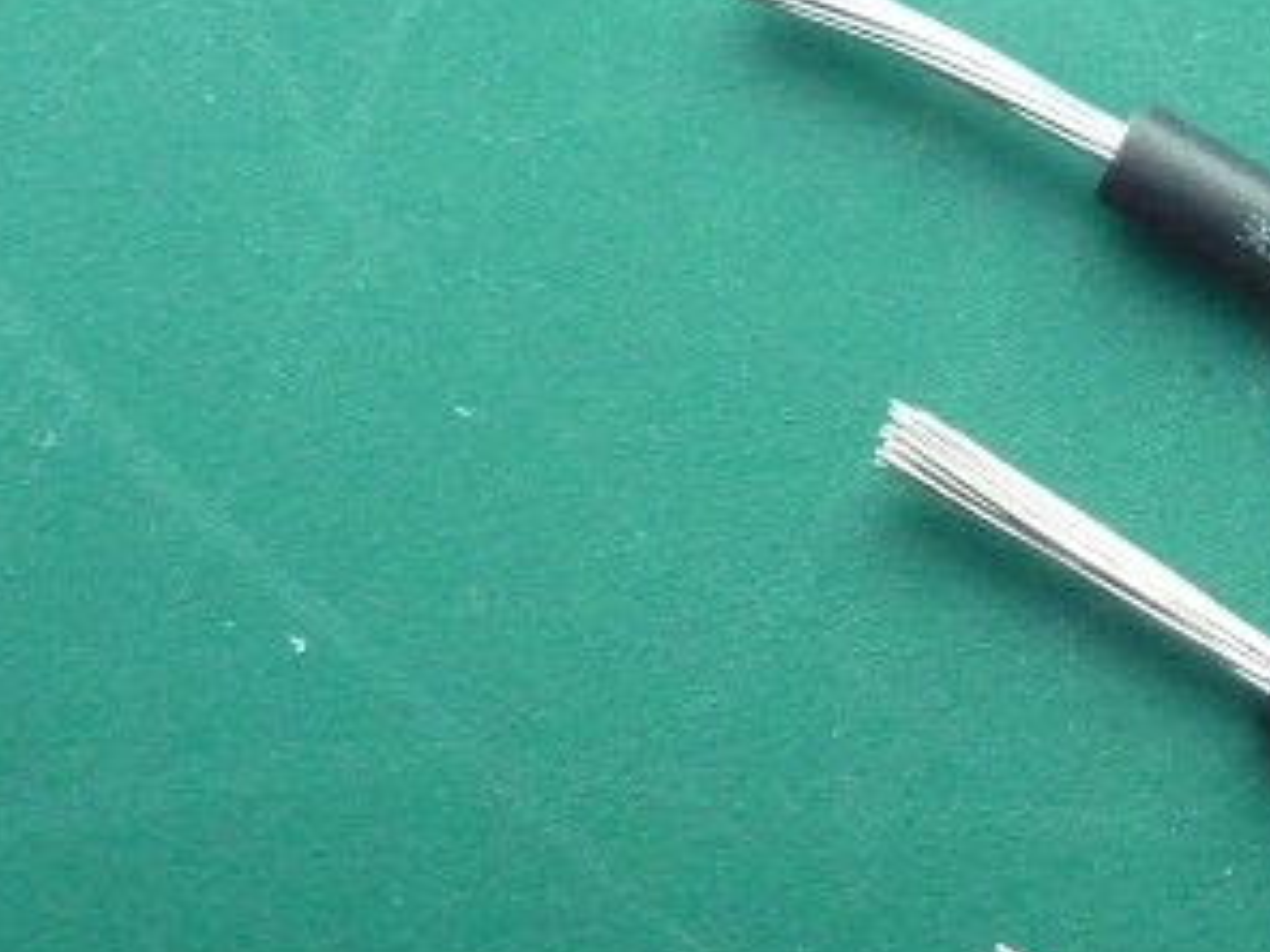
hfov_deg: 25.7
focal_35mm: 71
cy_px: 697
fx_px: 2605
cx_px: 1326
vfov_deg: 20.6
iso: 1600
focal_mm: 5
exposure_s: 1/100
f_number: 3.4
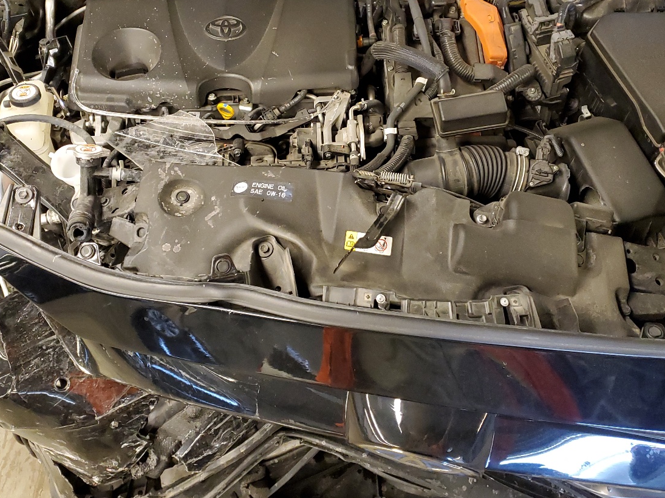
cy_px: 175
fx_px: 730
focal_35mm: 38
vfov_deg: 37.4
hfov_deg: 49.0
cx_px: 314
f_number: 1.5
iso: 344
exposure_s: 1/40
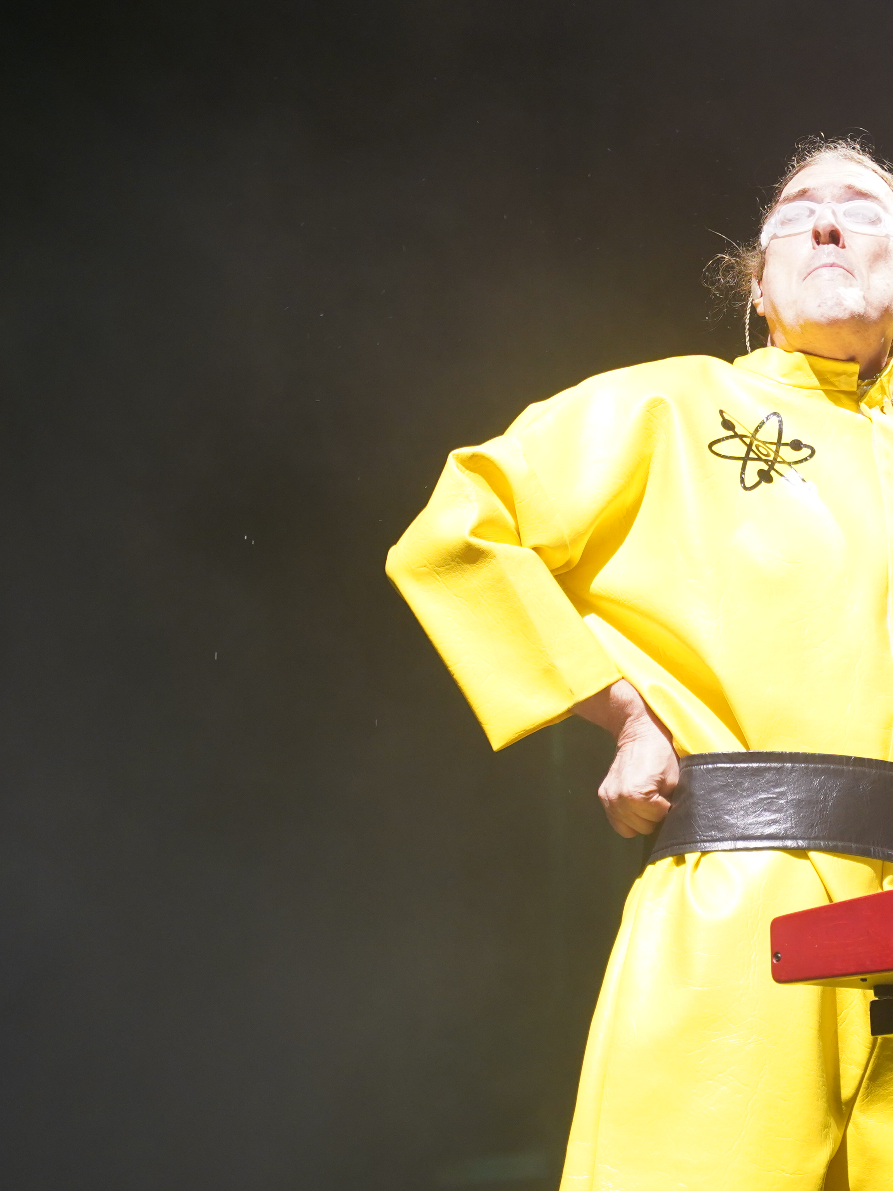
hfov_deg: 7.5
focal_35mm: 197
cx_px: 941
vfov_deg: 10.0
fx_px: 6777
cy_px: 498
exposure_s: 1/160
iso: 1250
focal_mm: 105
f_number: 4
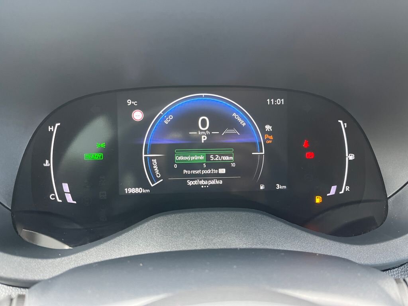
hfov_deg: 67.3
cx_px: 204
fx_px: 306
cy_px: 153
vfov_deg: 53.1
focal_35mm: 26
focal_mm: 5.1
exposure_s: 1/60
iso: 200
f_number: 1.6
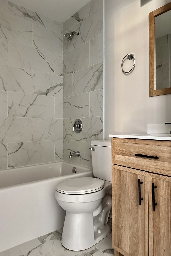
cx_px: 93
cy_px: 125
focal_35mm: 26
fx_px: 185
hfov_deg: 49.5
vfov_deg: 69.4
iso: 1600
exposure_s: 1/30
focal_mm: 6.86
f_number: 1.78
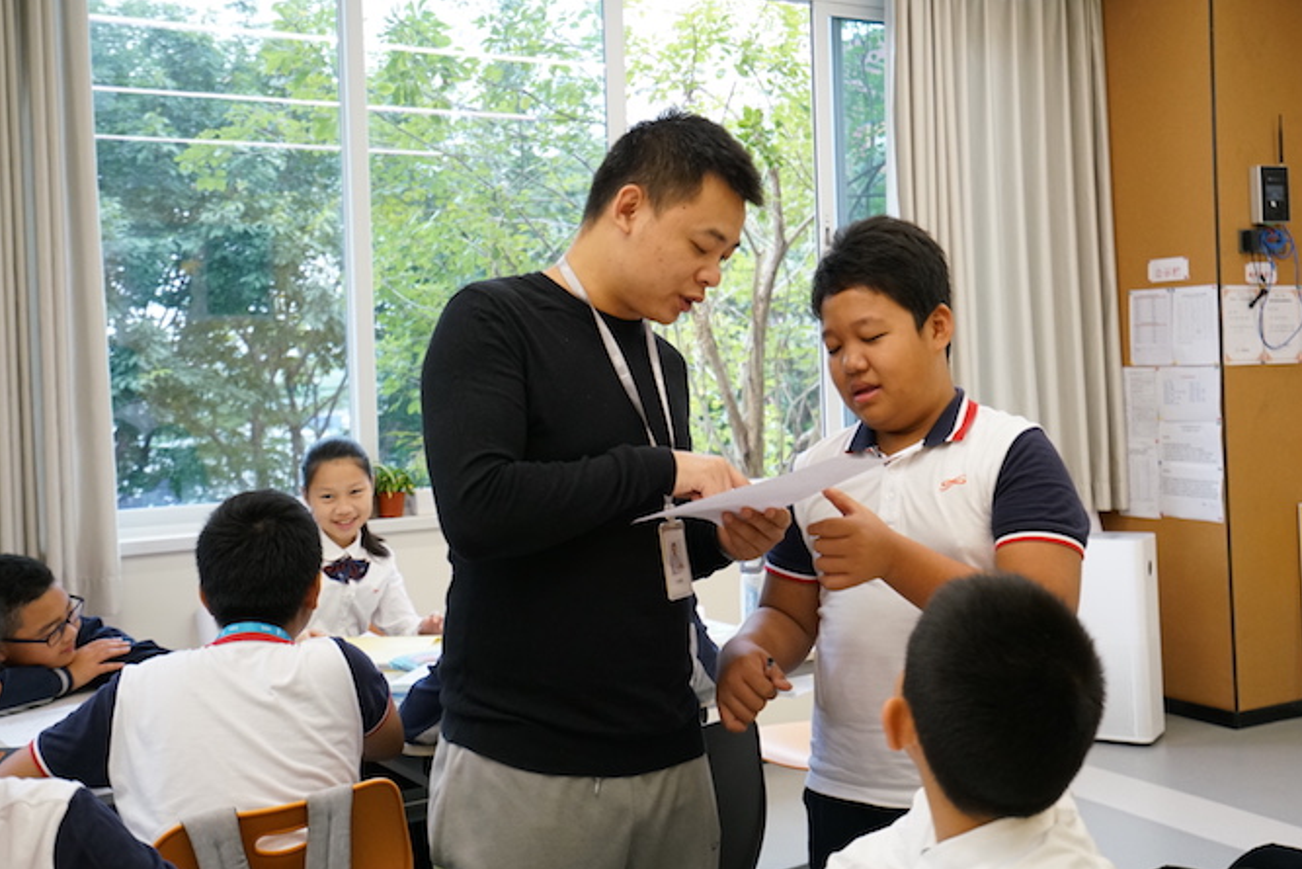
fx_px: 1519
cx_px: 685
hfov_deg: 46.4
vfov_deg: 31.8
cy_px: 363
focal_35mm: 42
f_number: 4
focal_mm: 35
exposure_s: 1/400
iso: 2500
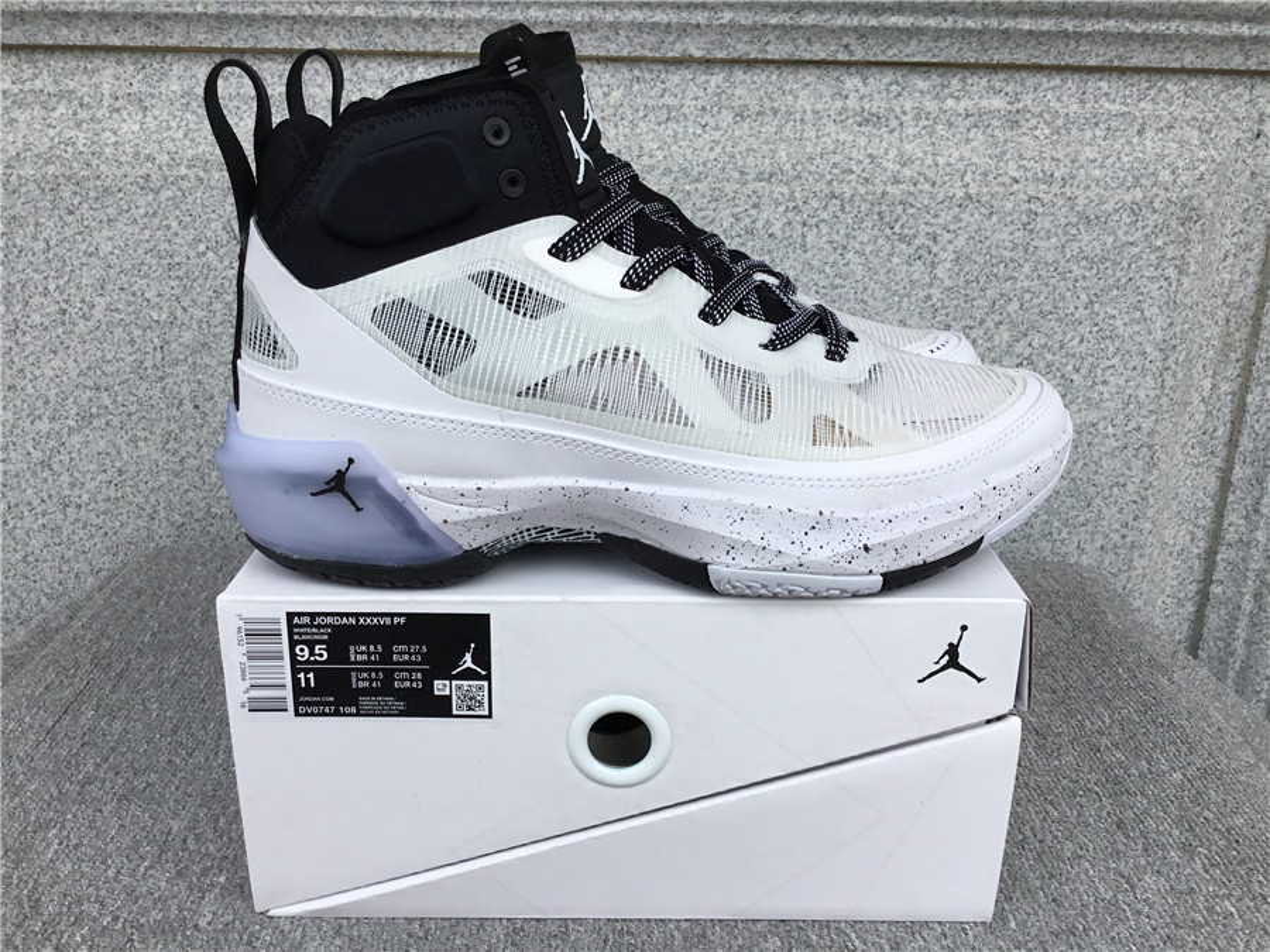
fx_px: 1137
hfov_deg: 58.4
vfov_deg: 45.4
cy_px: 476
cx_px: 635
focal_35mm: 31
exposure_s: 1/436
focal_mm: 3.3
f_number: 2.4
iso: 25
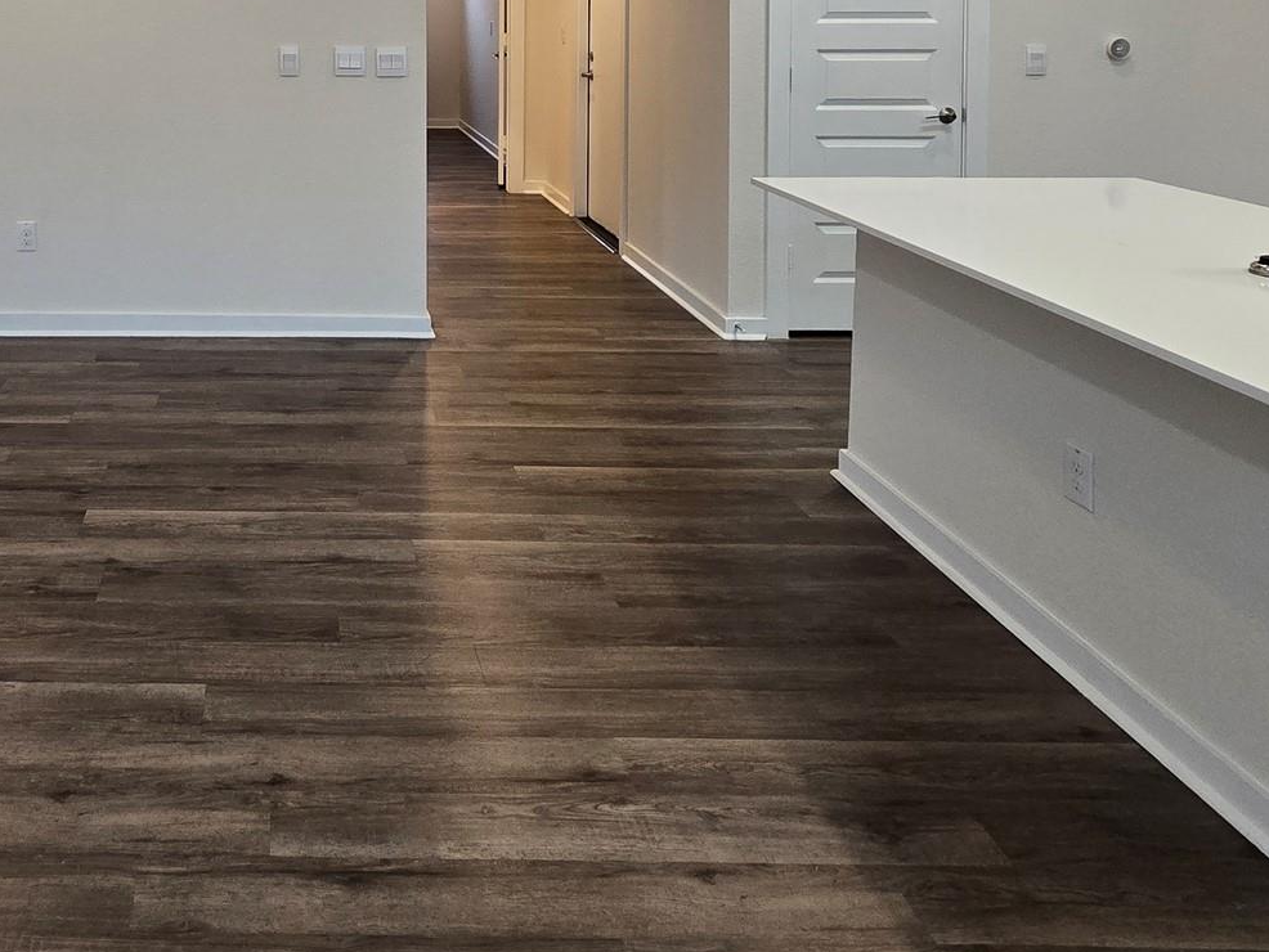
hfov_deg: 60.4
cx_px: 264
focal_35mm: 27
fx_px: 990
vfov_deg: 43.9
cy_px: 0
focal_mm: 2.2
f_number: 2.2
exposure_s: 1/60
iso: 200
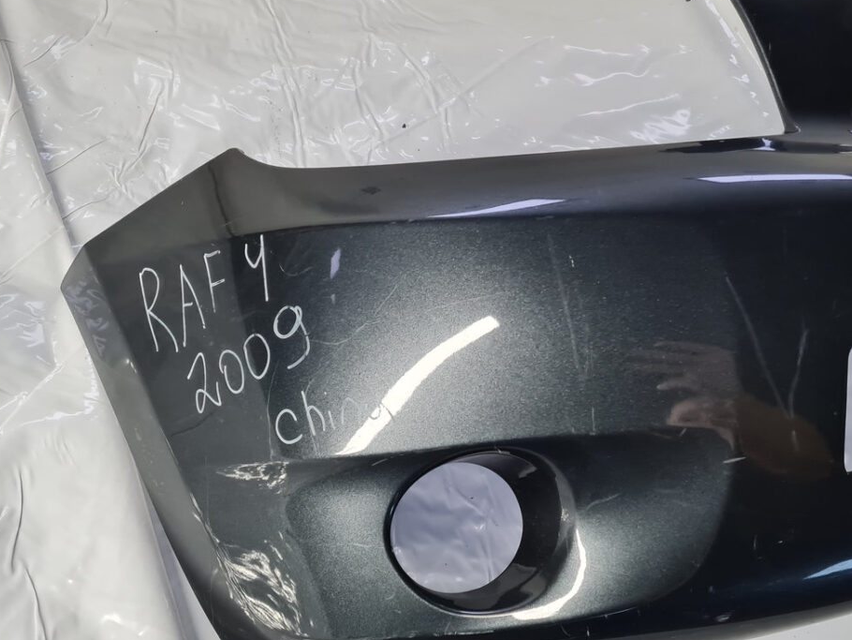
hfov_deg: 46.6
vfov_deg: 36.0
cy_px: 343
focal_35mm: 40
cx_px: 507
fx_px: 985
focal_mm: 5.4
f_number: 1.8
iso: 200
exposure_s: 1/100
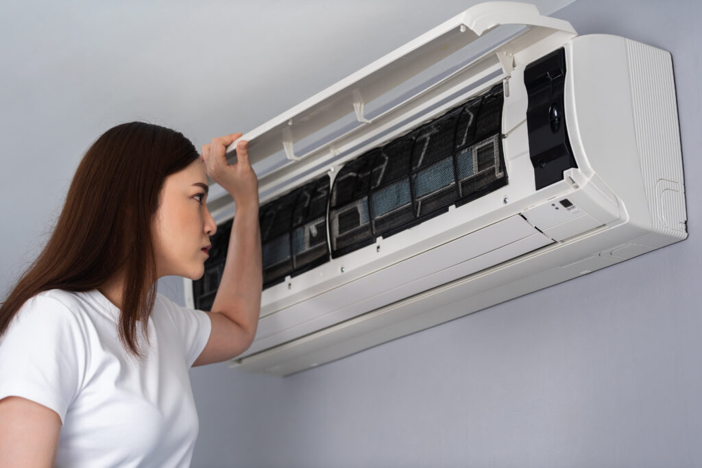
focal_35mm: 70
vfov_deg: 19.5
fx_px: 1365
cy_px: 234
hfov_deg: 28.8
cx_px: 351
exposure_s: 1/200
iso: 400
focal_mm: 70
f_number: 4
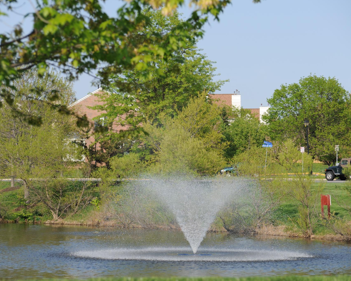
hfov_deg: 13.1
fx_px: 1527
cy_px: 141
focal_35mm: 147
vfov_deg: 10.5
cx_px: 165
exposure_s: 1/640
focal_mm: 130
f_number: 6.3
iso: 200
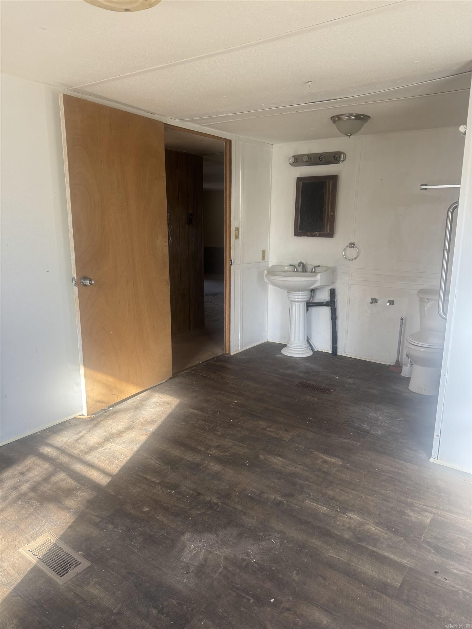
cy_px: 314
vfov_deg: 71.6
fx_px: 436
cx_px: 236
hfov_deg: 56.8
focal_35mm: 24
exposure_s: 1/121
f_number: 1.78
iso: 100
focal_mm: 6.76
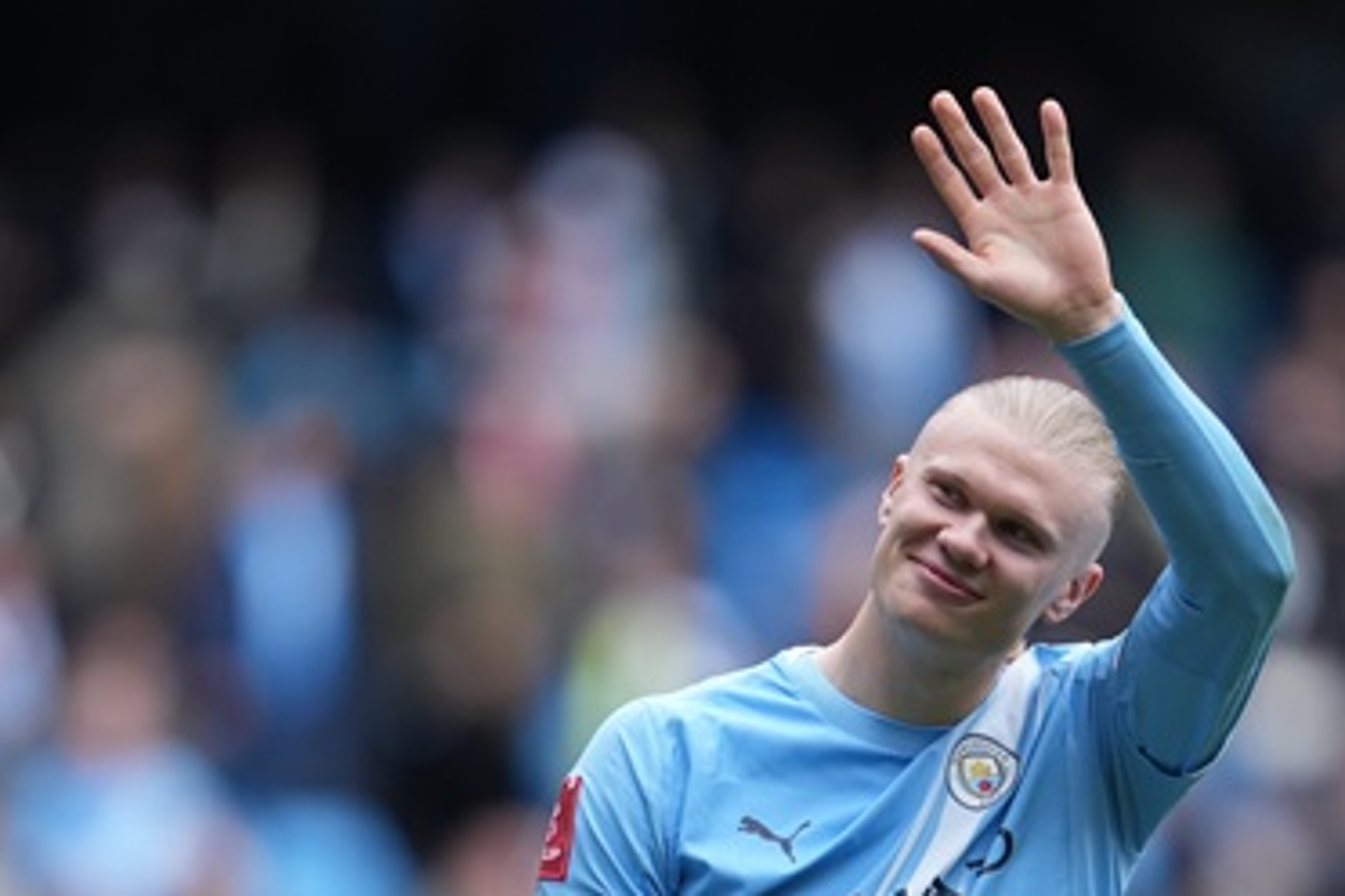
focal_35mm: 731
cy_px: 800
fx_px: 27309
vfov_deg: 1.9
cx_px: 756
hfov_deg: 2.8
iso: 1000
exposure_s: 1/2000
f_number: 2.8
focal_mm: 400
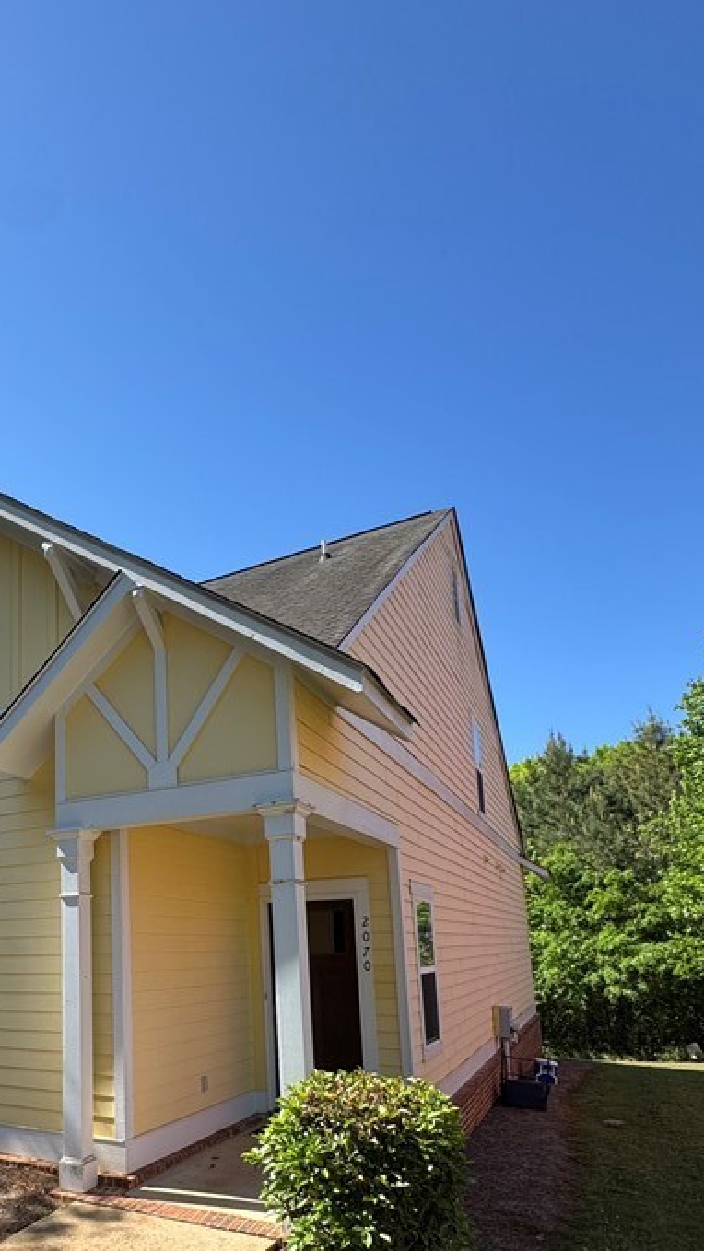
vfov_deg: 75.8
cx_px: 120
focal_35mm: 23
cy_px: 849
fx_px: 763
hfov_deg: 46.4
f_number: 2.2
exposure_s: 1/910
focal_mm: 2.22
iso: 40
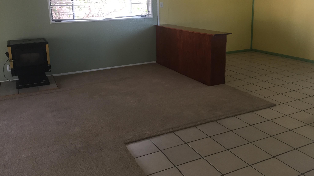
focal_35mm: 32
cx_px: 158
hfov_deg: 61.0
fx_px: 266
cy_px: 63
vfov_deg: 36.4
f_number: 2.2
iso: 80
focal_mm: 4.15
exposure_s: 1/30
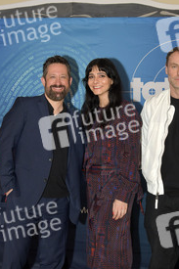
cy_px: 176
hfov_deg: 21.1
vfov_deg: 31.2
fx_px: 478
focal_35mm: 64
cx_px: 117
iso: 640
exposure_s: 1/200
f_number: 5.6
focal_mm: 44
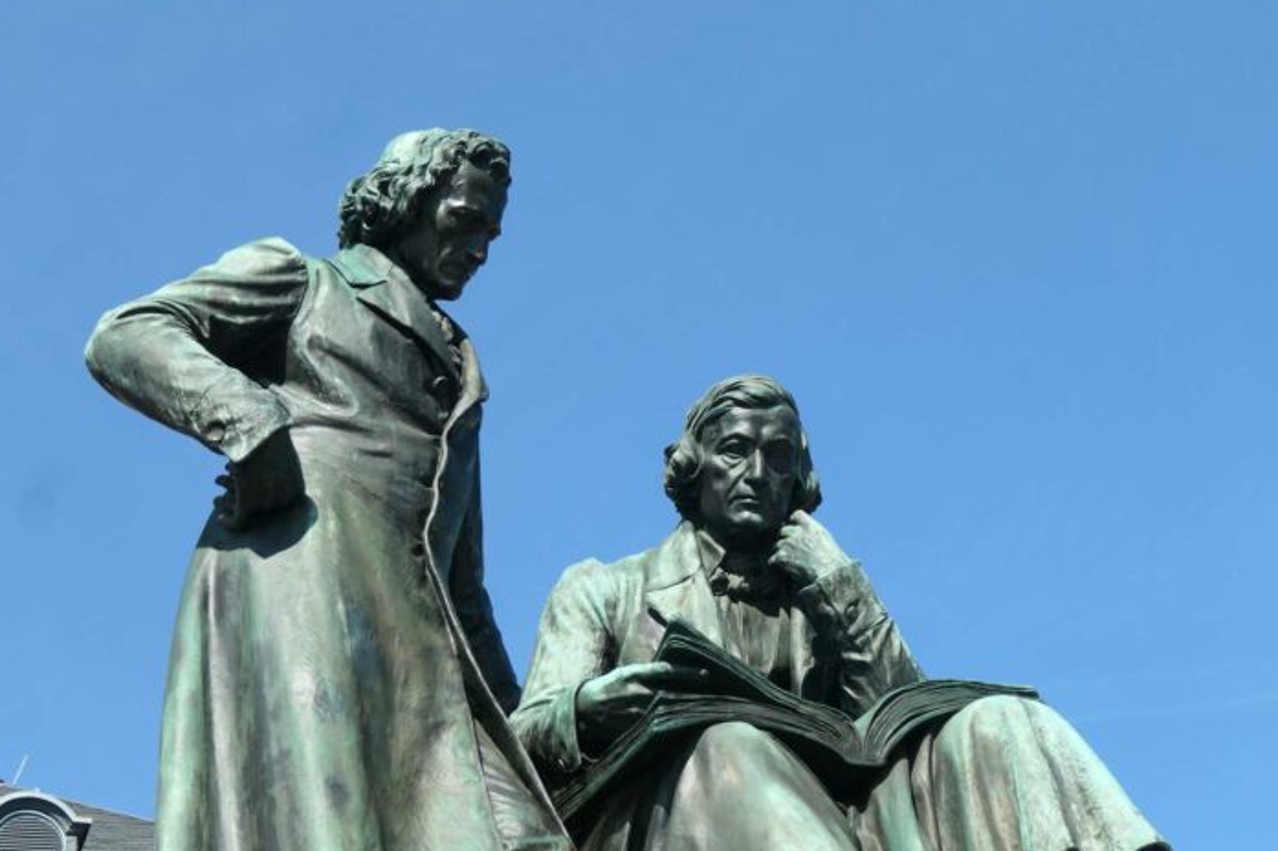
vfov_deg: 19.4
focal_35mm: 70
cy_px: 542
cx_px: 631
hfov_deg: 28.9
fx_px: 2484
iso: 200
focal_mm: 19.3
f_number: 4.3
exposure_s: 1/1000
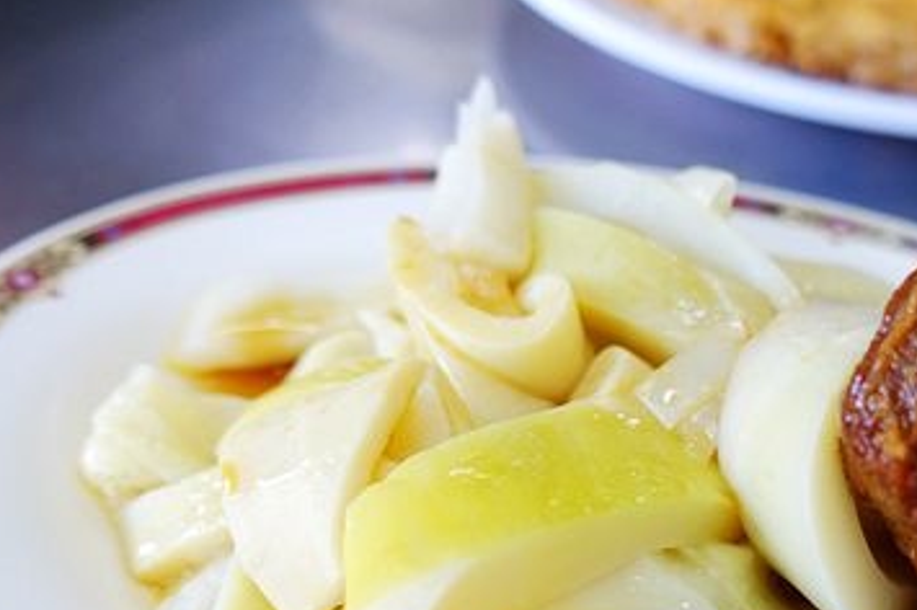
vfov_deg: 29.3
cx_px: 731
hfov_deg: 42.6
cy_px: 539
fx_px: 1120
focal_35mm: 44
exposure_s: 1/30
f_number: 2.5
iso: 125
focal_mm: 8.8
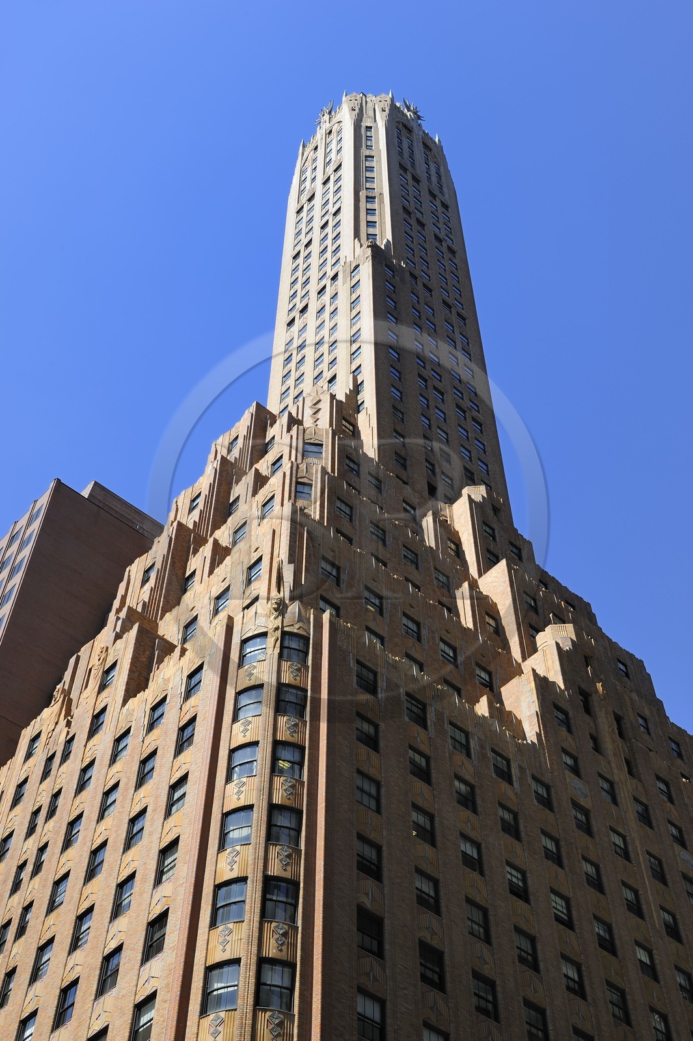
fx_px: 1214
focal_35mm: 42
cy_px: 520
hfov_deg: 31.9
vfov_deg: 46.4
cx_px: 346
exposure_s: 1/200
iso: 200
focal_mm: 42
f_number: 10
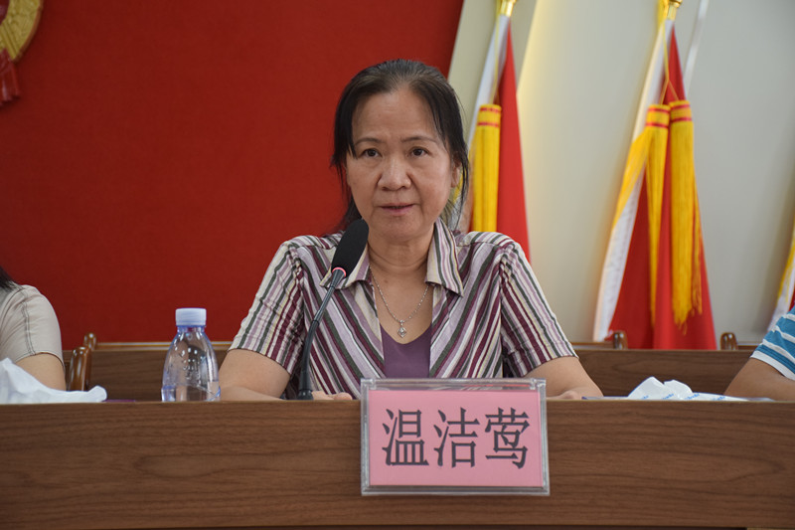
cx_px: 398
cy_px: 265
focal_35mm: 84
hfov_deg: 24.2
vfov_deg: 16.3
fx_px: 1854
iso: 800
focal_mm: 56
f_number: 5
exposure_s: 1/160
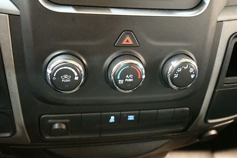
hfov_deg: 53.1
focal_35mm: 36
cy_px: 79
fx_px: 237
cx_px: 118
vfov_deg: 36.8
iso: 12800
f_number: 4
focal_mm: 24
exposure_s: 1/15
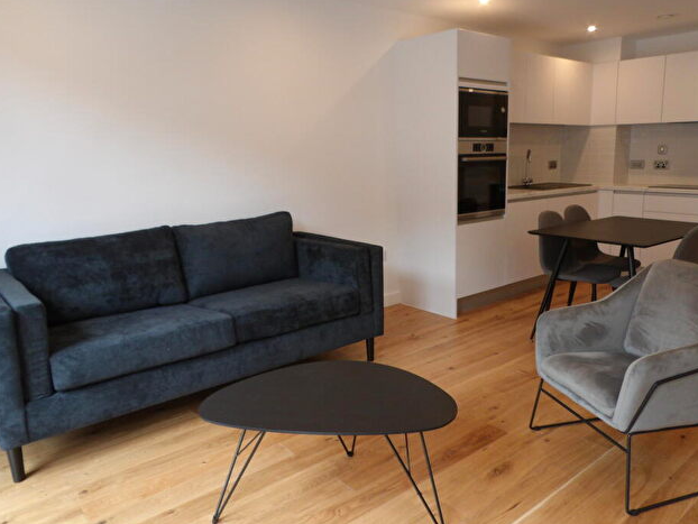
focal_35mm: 27
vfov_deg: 51.4
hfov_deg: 65.1
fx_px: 545
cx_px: 386
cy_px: 246
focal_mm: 4.3
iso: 196
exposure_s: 1/30
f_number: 4.1
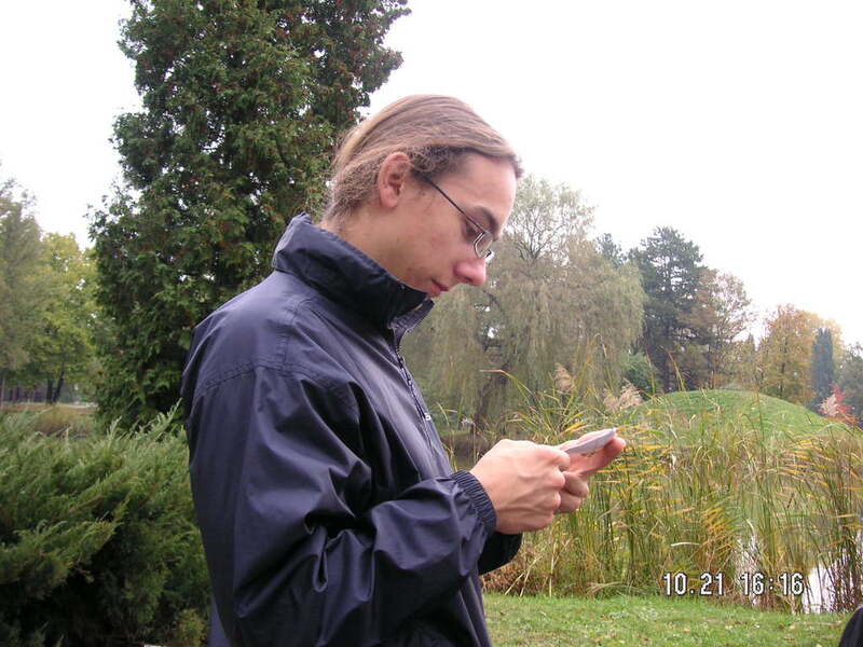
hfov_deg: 50.1
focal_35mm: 37
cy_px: 324
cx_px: 432
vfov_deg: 38.7
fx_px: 922
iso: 50
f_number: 2.8
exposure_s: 1/45
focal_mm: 6.1
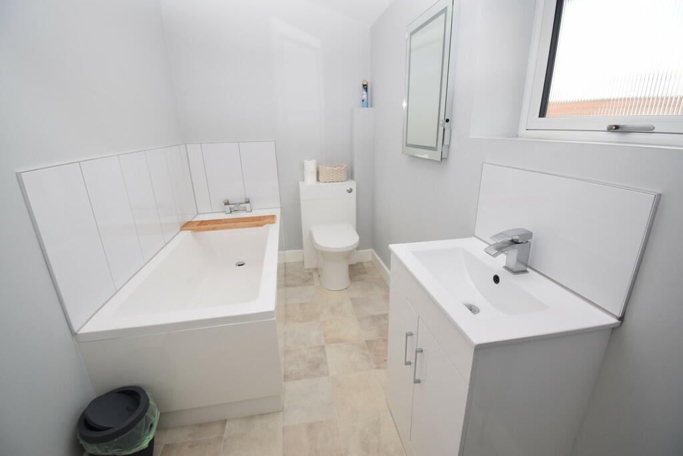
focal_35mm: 15
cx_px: 342
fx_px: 285
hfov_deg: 100.4
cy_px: 228
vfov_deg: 77.3
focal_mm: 10
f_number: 5.6
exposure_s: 1/125
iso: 280
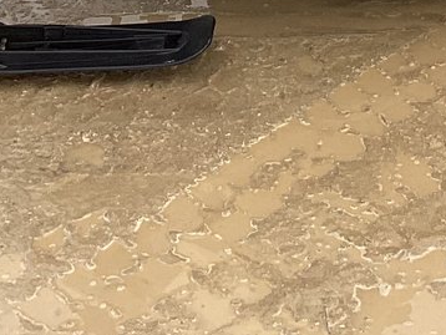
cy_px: -285
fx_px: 1689
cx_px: 477
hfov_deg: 14.7
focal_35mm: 131
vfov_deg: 10.6
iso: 25
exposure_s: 1/225
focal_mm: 3.3
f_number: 2.4
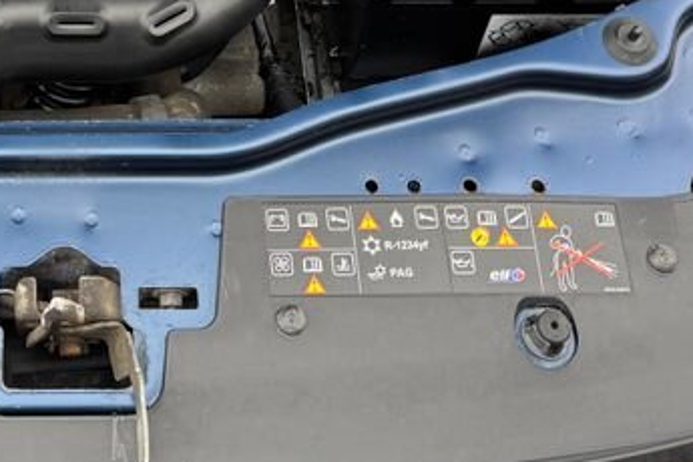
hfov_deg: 26.4
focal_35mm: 74
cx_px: 68
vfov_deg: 16.9
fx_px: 1424
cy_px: -199
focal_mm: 6.76
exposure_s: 1/121
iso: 64
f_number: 1.78
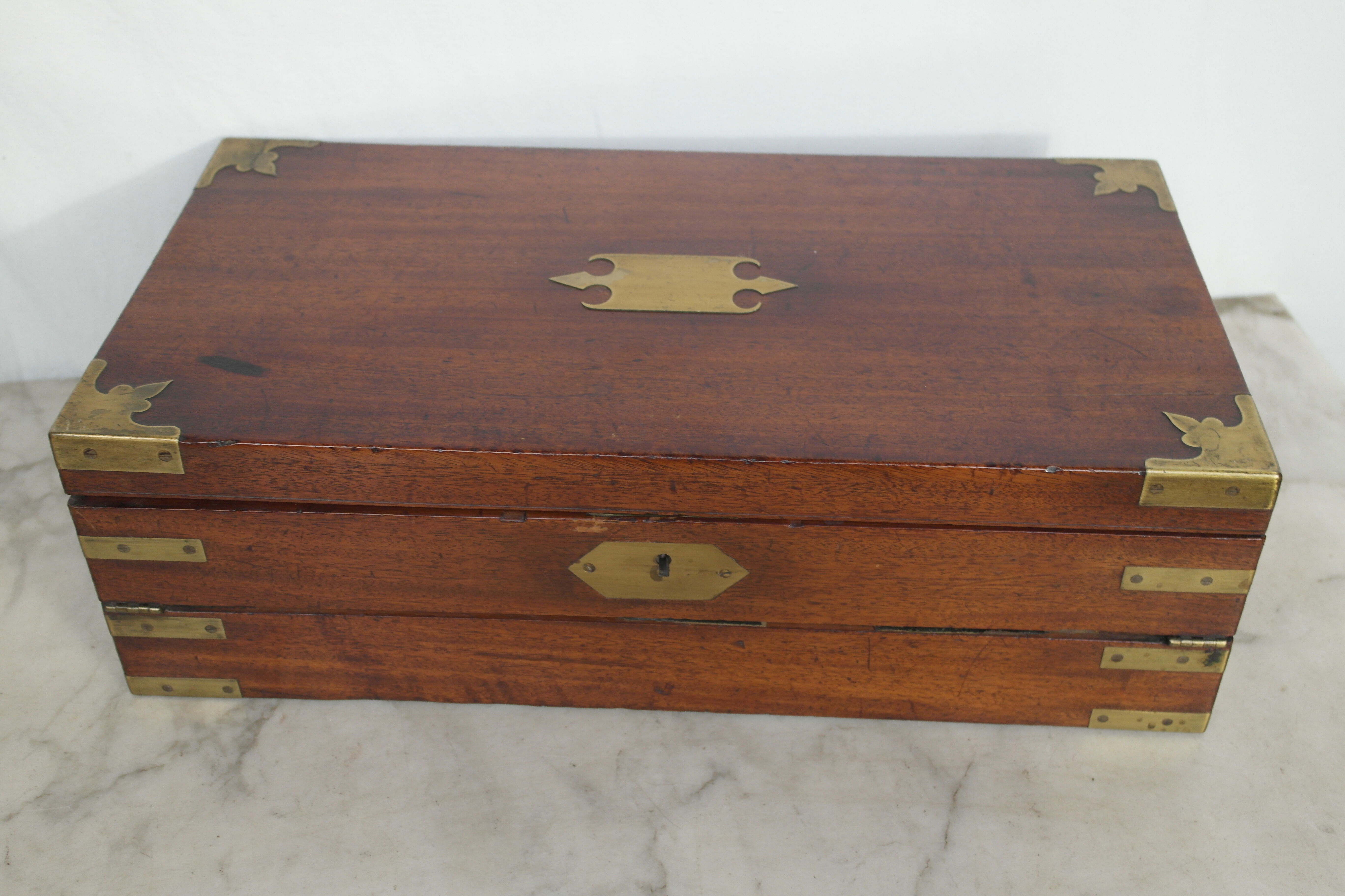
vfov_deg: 33.4
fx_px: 1494
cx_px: 672
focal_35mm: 40
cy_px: 448
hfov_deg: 48.5
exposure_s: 1/30
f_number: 4
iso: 400
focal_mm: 26
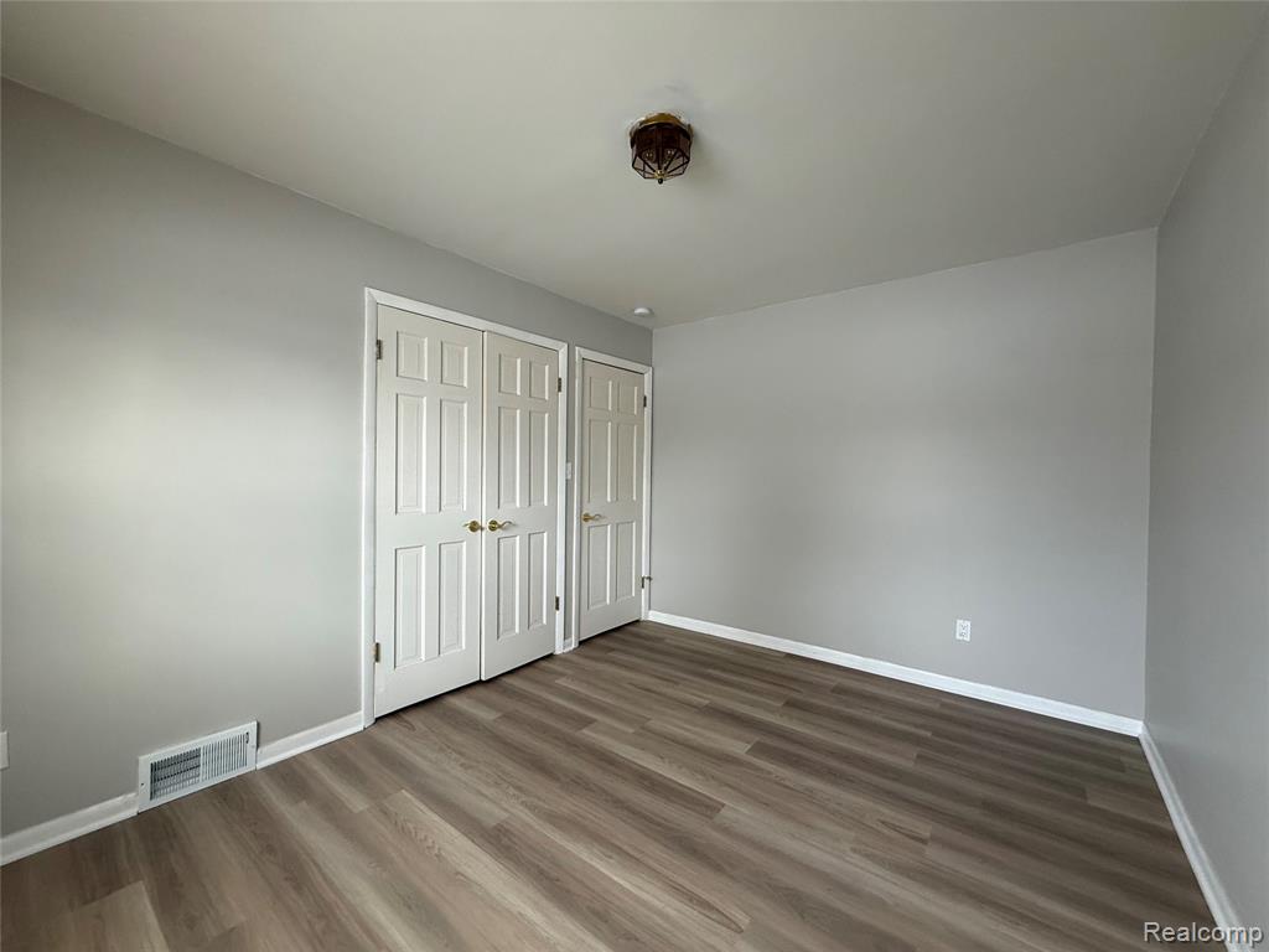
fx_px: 513
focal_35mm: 14
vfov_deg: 85.7
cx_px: 634
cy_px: 476
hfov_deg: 102.1
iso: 160
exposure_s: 1/99
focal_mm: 2.22
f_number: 2.2
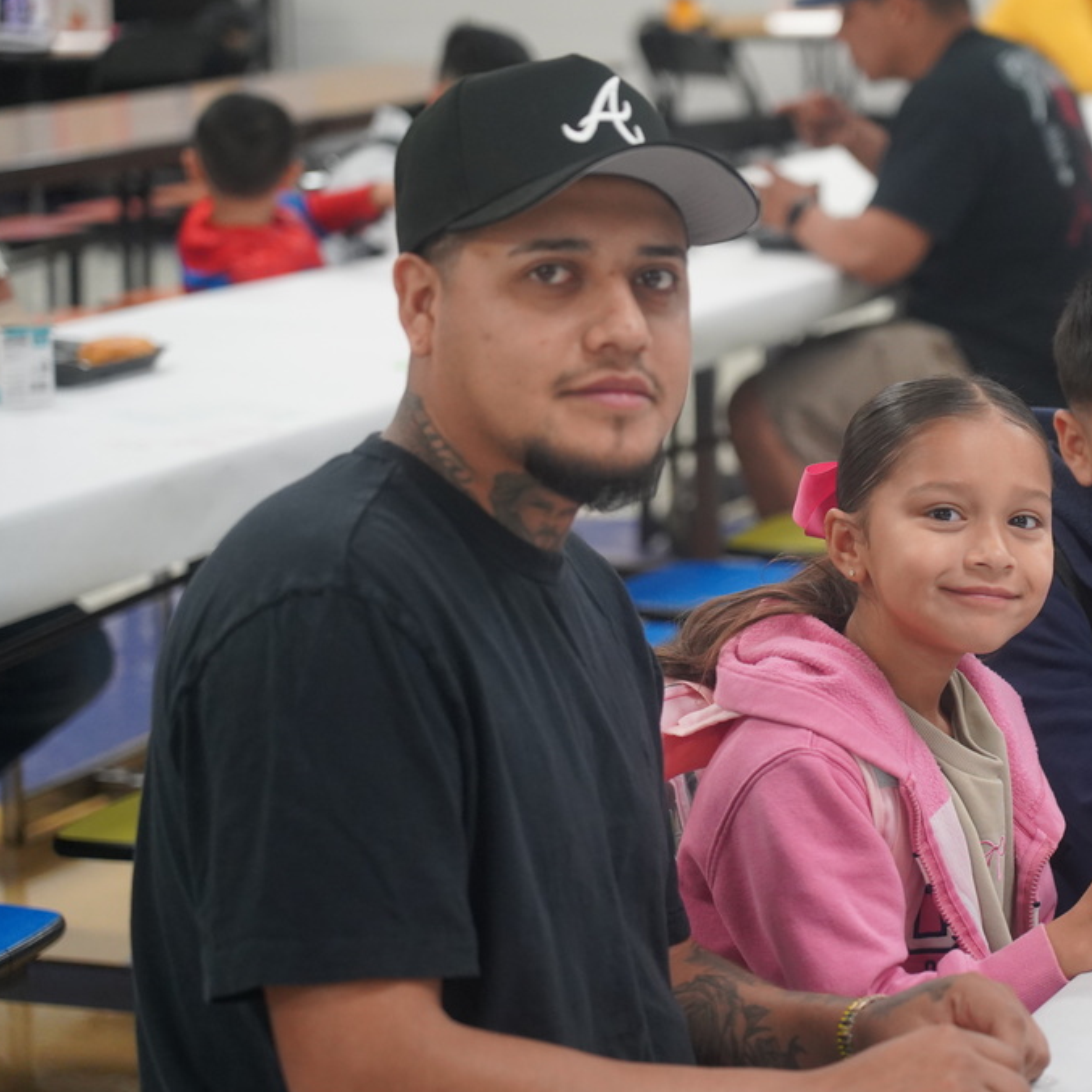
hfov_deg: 13.4
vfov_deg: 13.4
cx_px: 806
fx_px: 4640
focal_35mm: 130
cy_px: 548
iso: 3200
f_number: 4
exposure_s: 1/160
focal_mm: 101
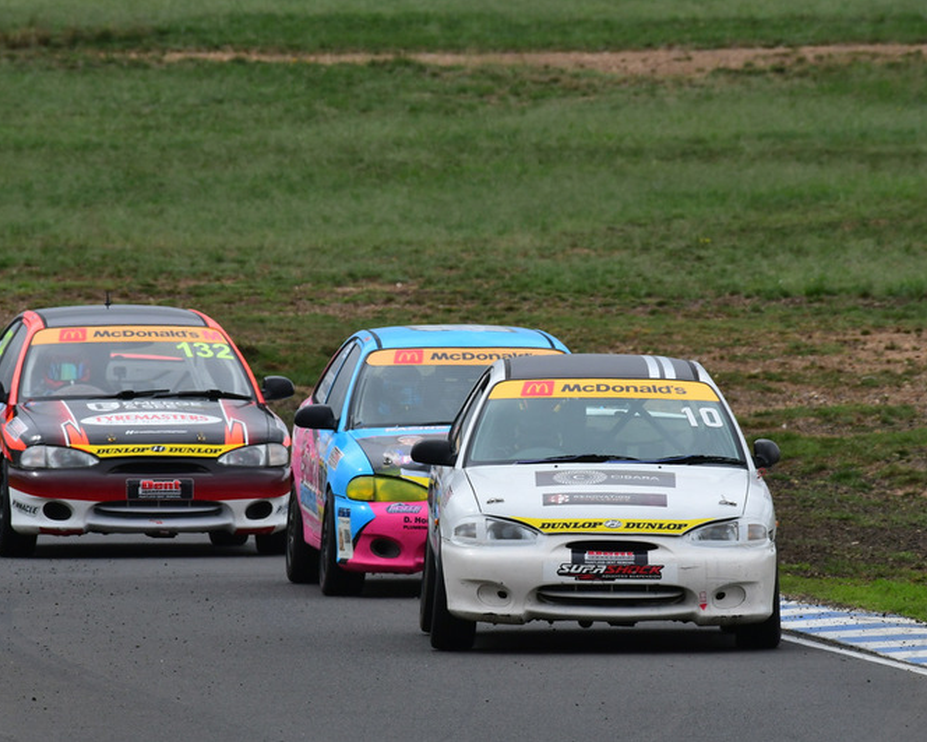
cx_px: 505
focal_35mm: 848
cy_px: 372
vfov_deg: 1.8
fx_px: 23262
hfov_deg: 2.3
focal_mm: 500
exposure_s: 1/640
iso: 640
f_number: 13
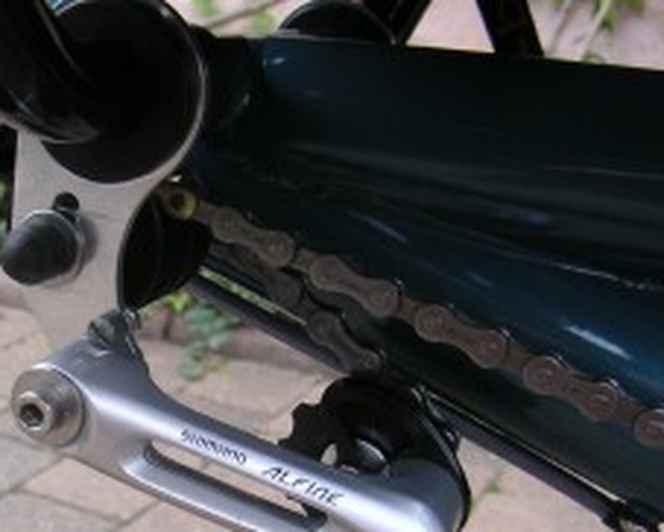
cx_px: 173
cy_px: 392
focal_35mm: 61
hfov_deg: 30.5
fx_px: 1200
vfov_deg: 24.8
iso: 50
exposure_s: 1/60
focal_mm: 5.7
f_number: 2.8
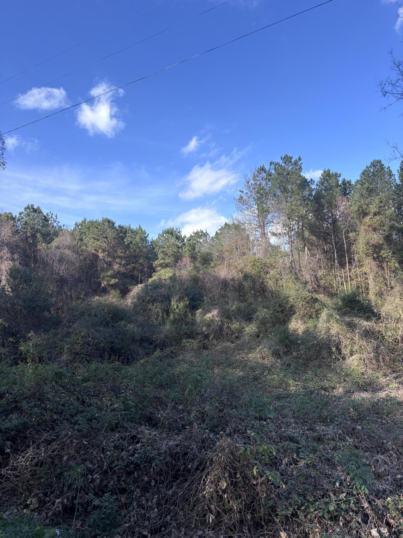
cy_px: 269
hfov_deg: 53.1
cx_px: 202
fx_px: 404
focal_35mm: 26
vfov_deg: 67.3
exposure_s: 1/1477
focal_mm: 5.96
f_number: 1.6
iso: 50
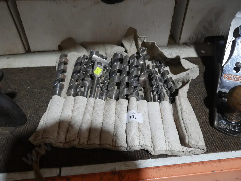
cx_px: 120
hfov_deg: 63.4
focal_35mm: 28
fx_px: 195
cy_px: 90
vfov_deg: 49.7
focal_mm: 14
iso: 800
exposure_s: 1/60
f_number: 5.6
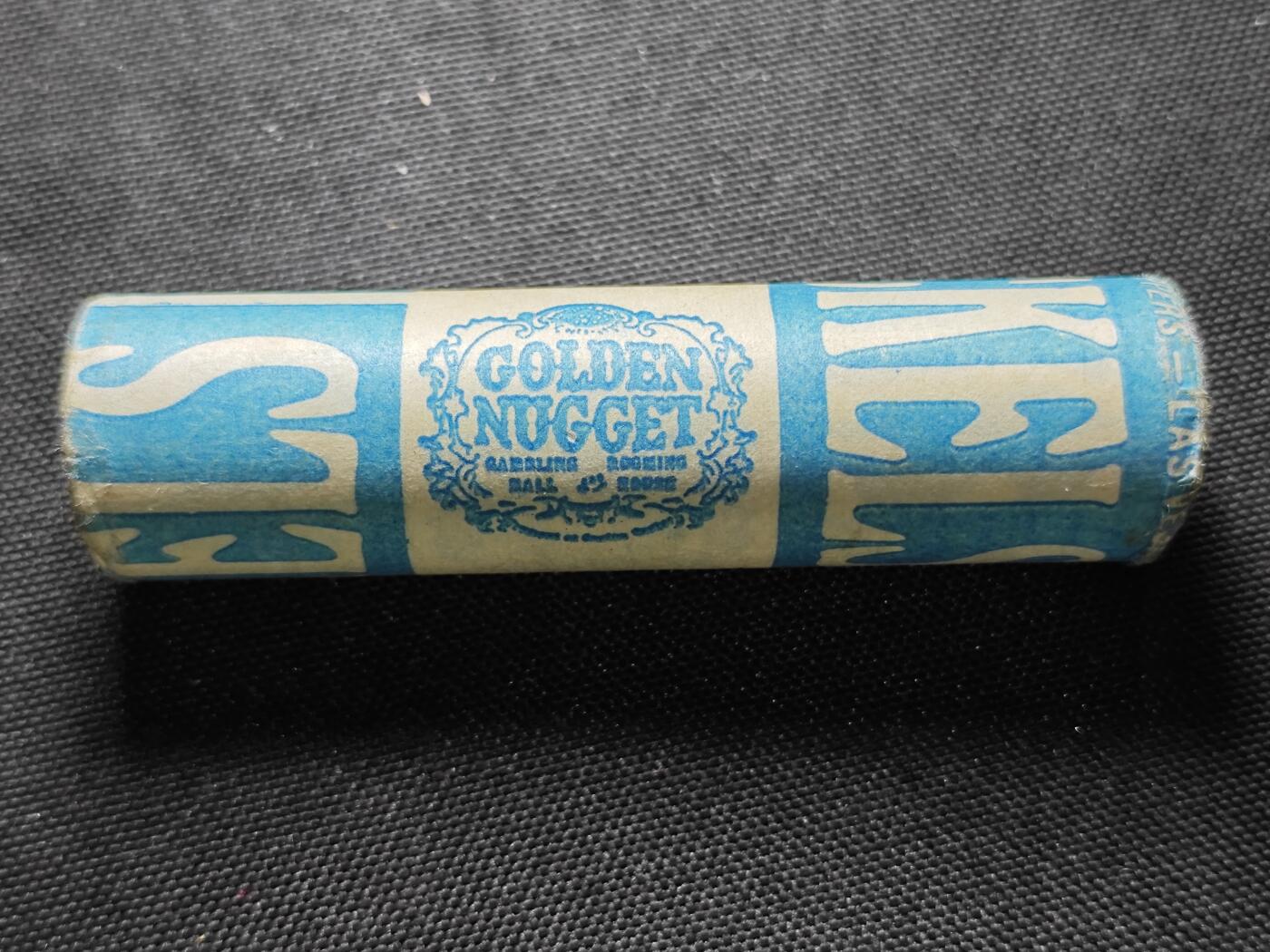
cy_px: 476
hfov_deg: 37.5
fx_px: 1871
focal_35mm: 51
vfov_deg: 28.6
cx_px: 635
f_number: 1.6
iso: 80
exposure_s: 1/51.3
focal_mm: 5.84
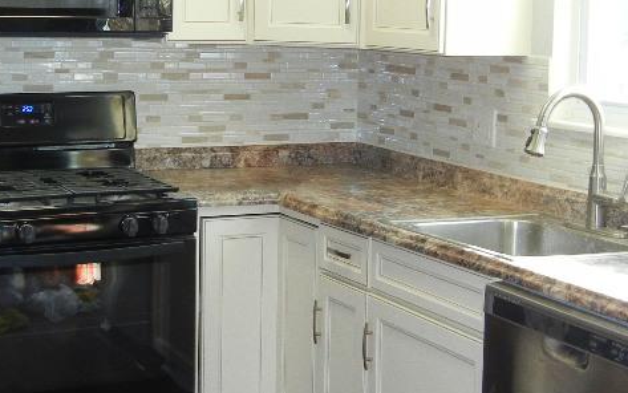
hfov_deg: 26.4
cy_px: 147
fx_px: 1335
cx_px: 246
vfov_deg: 16.7
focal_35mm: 78
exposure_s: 1/57
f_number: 3.6
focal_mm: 6.2
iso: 230
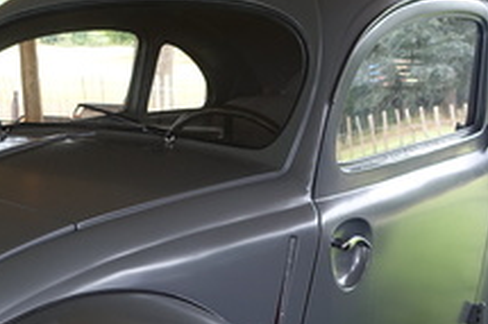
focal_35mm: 67
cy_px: 335
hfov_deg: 28.9
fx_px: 908
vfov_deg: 19.6
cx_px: 48
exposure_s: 1/50
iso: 125
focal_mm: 8.8
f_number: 2.8
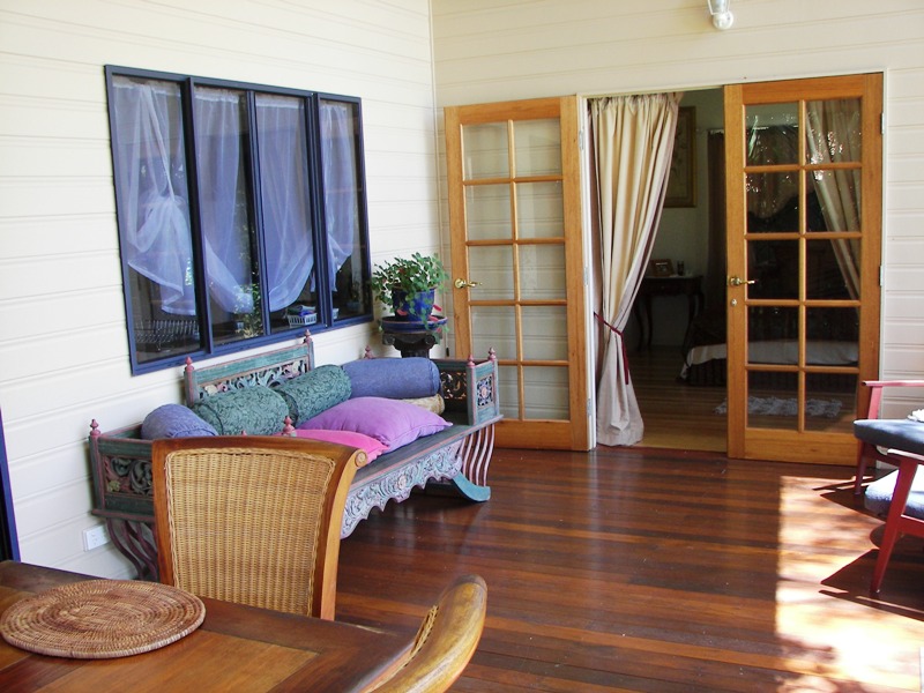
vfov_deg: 39.7
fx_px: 961
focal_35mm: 36
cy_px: 346
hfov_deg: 51.4
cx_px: 462
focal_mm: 6
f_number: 2.8
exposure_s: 1/30
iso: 80
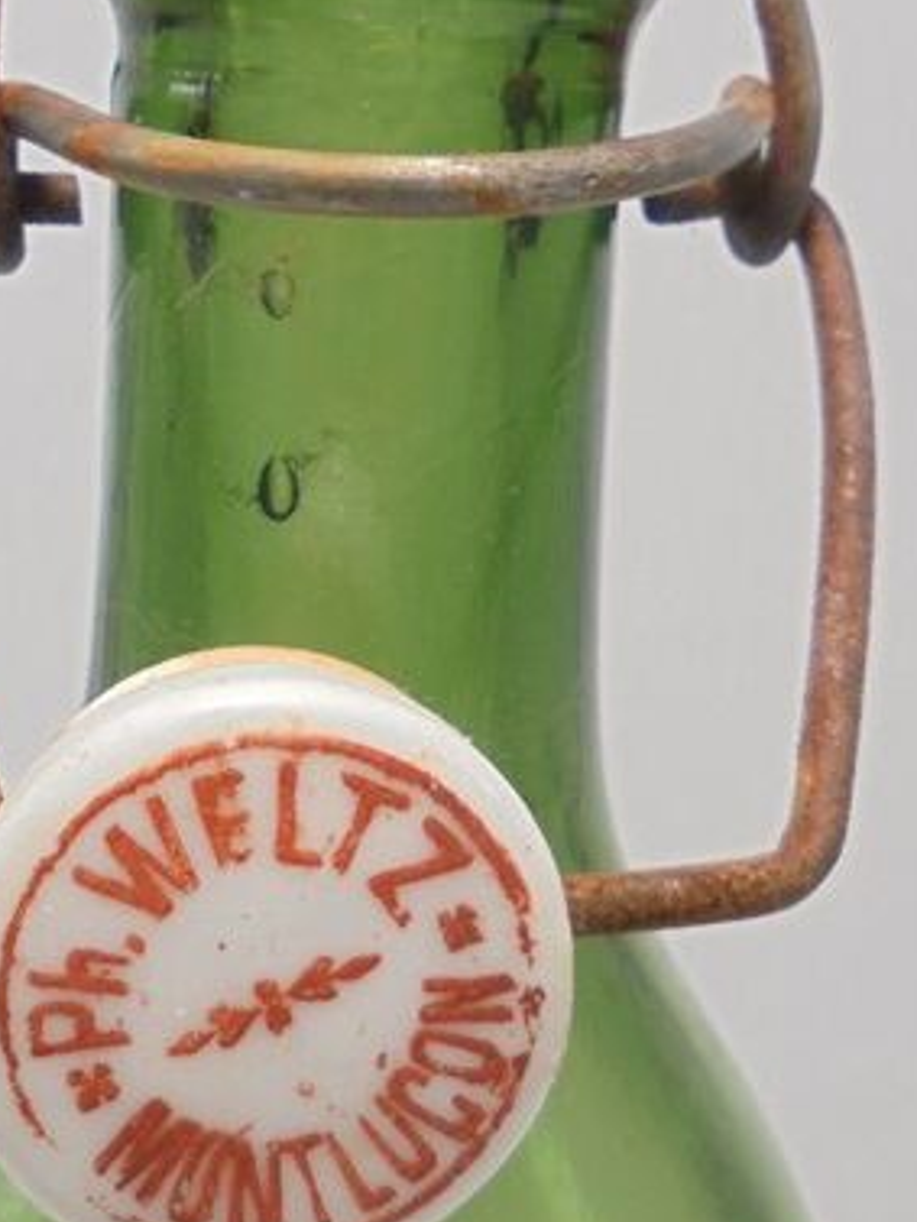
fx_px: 2189
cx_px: 426
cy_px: 441
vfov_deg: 31.0
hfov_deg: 23.7
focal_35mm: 62
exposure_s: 1/60
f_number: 3.5
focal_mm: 4.6
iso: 100
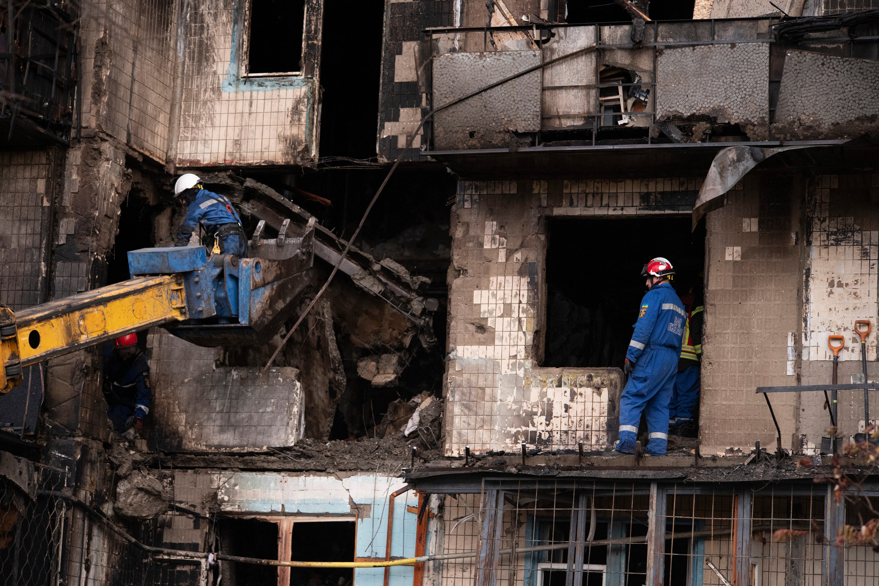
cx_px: 440
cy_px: 293
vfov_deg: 12.8
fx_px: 2612
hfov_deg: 19.1
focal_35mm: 107
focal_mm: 107
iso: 6400
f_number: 3.5
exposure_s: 1/320
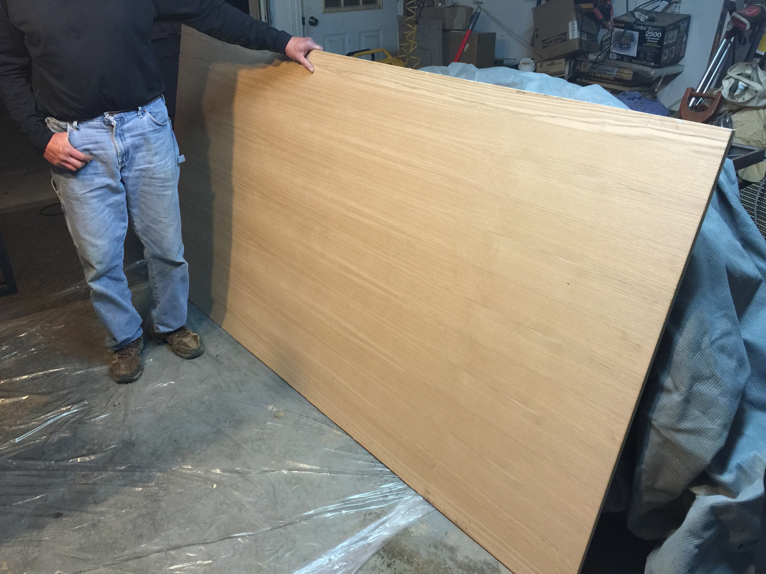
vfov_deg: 48.2
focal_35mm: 29
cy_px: 287
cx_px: 383
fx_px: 642
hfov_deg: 61.7
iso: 100
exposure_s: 1/15
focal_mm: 4.15
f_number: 2.2
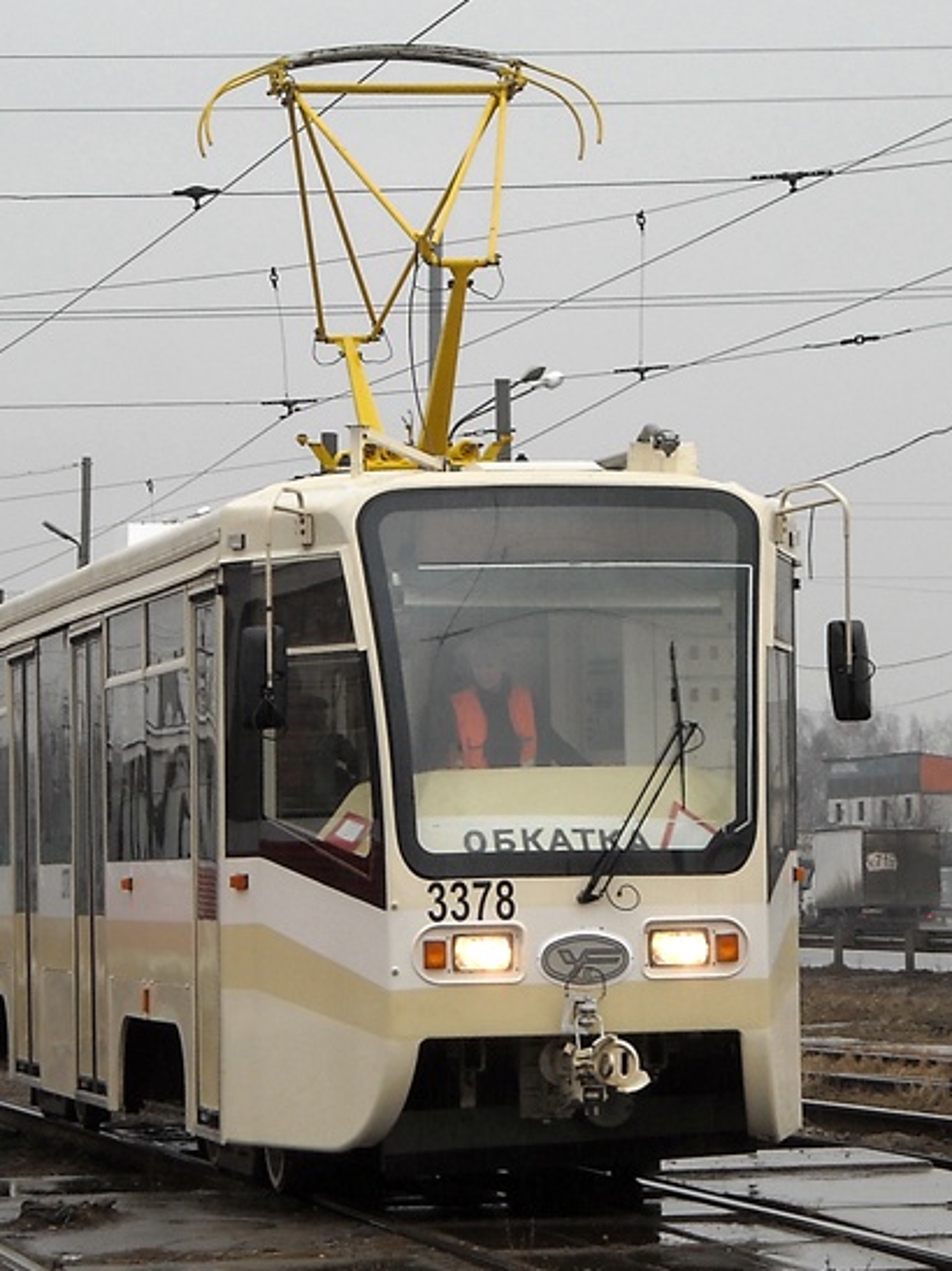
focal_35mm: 176
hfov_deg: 8.4
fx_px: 6456
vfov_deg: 11.2
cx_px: 481
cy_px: 662
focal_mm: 15.32
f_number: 4.4
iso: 64
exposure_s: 1/109
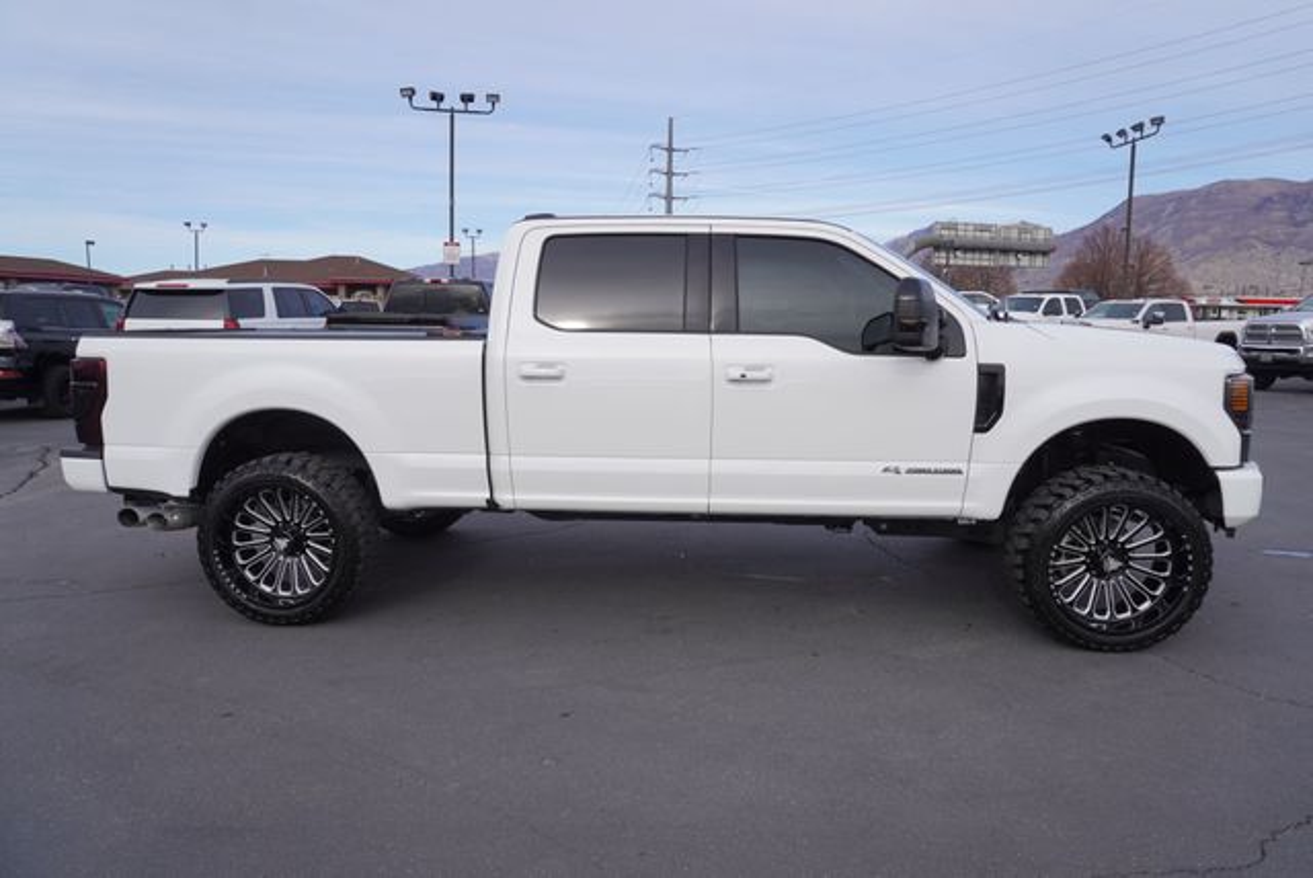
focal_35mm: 24
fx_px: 876
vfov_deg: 53.2
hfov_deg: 73.7
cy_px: 439
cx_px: 656
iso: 100
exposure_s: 1/200
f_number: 7.1
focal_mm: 16
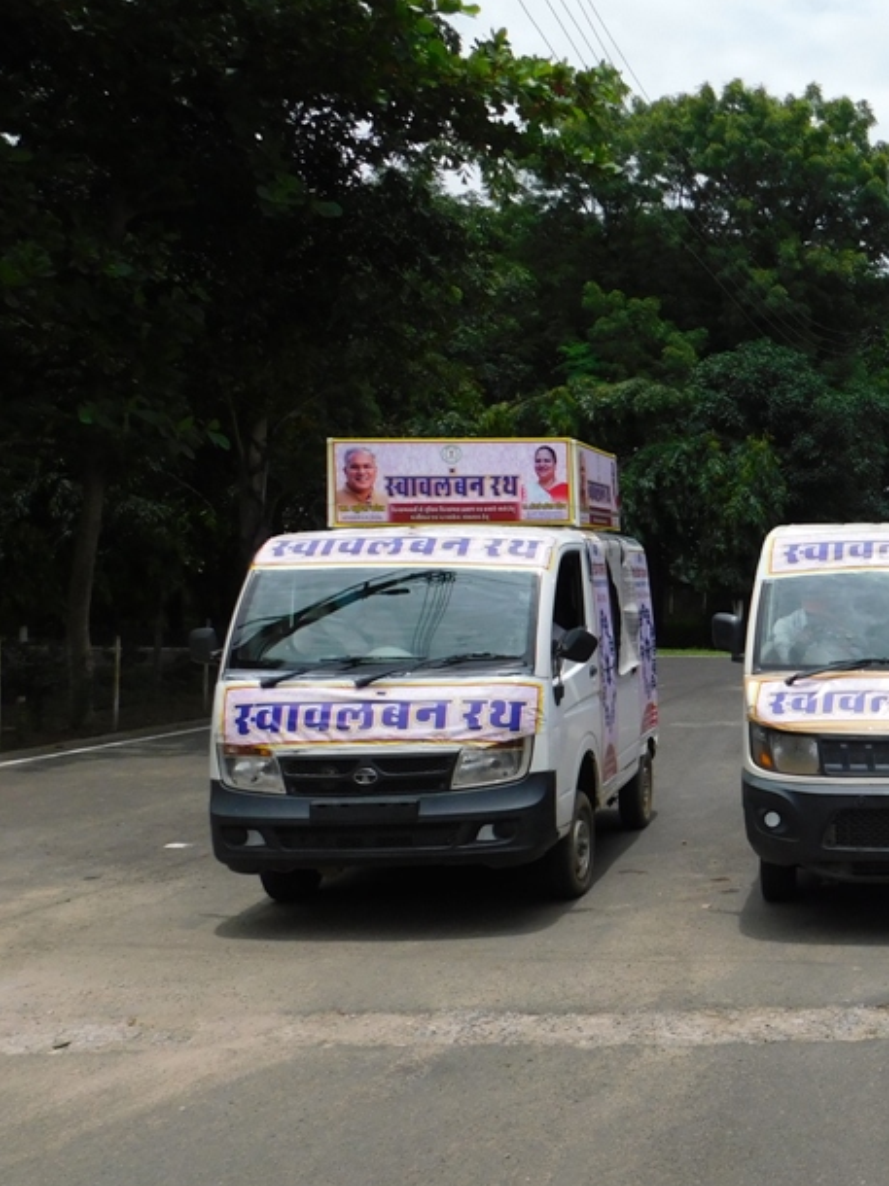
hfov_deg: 30.5
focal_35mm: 42
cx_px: 994
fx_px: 1439
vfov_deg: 44.8
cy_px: 620
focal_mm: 4.5
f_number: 6.2
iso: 125
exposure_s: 1/500
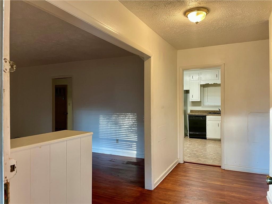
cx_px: 136
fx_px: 204
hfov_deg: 67.3
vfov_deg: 53.1
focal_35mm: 26
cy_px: 102
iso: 200
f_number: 1.6
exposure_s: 1/60
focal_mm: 4.2
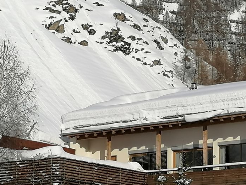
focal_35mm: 136
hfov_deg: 14.4
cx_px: 220
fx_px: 967
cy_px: 187
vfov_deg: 10.8
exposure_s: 1/3311
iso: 50
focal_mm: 4.75
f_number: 1.8
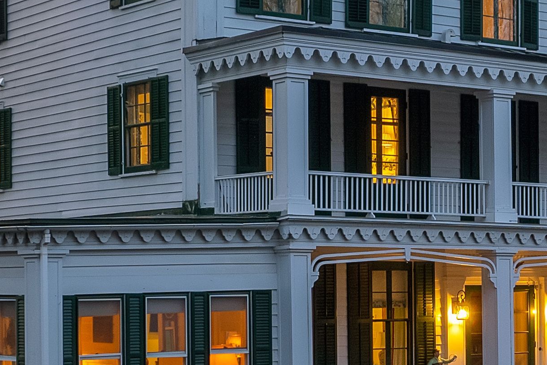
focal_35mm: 99
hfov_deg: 20.5
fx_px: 1504
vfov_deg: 13.8
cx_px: 386
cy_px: 249
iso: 100
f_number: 2.8
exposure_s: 1/30
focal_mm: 8.38
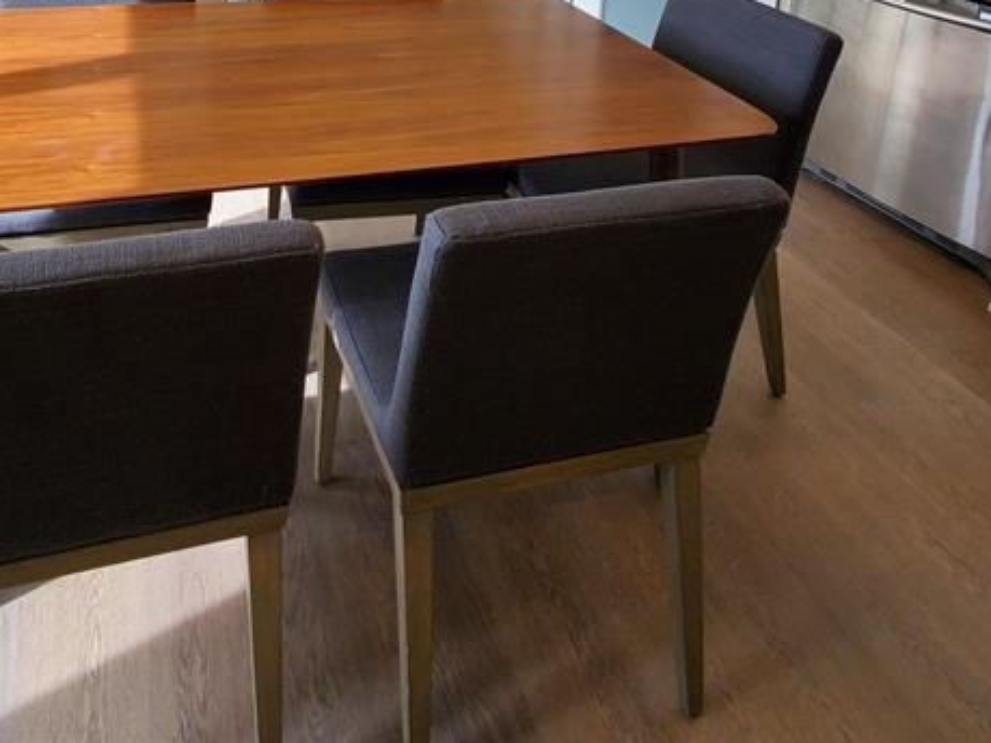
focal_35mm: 29
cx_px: 343
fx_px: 830
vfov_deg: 39.1
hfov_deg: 60.4
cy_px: -84
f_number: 2.2
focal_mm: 1.8
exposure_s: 1/59
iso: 125
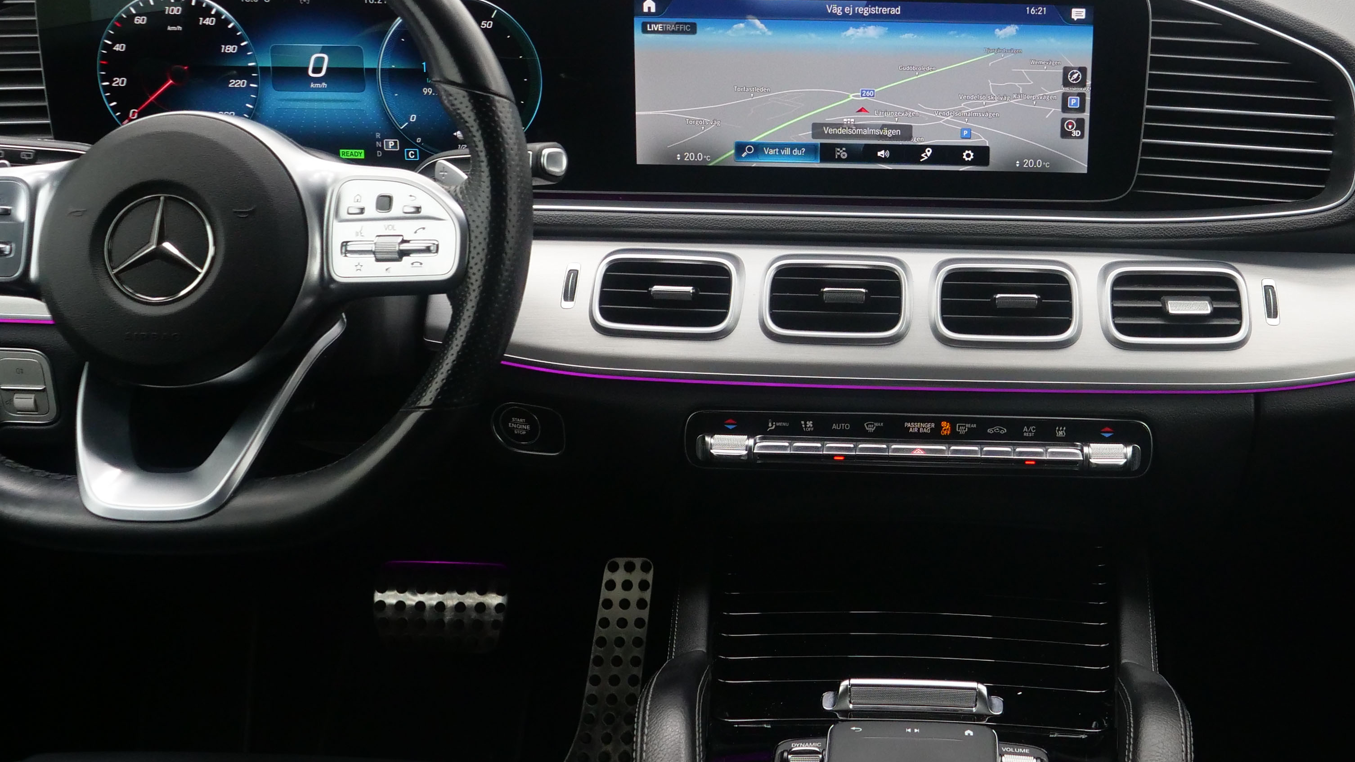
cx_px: 925
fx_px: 1617
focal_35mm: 45
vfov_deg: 26.3
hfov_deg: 44.7
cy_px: 222
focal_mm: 12
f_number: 3.5
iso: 800
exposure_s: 1/100
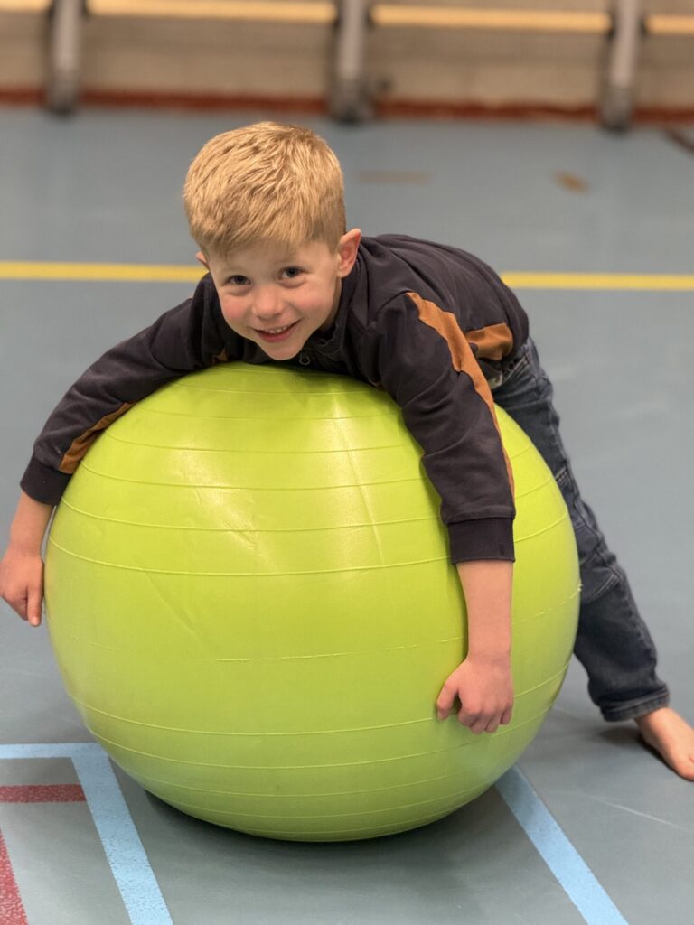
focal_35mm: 120
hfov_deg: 12.3
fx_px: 3208
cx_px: 347
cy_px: 462
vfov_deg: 16.4
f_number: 2.8
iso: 640
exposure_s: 1/50
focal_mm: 15.66
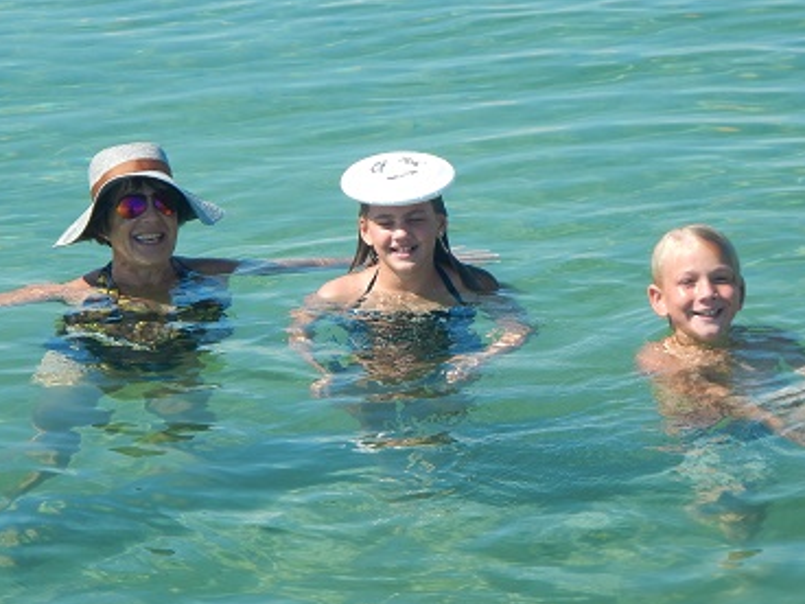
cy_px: 310
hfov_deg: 12.4
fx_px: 3698
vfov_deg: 9.3
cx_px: 348
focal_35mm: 159
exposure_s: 1/500
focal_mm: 21
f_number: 4.7
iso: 125
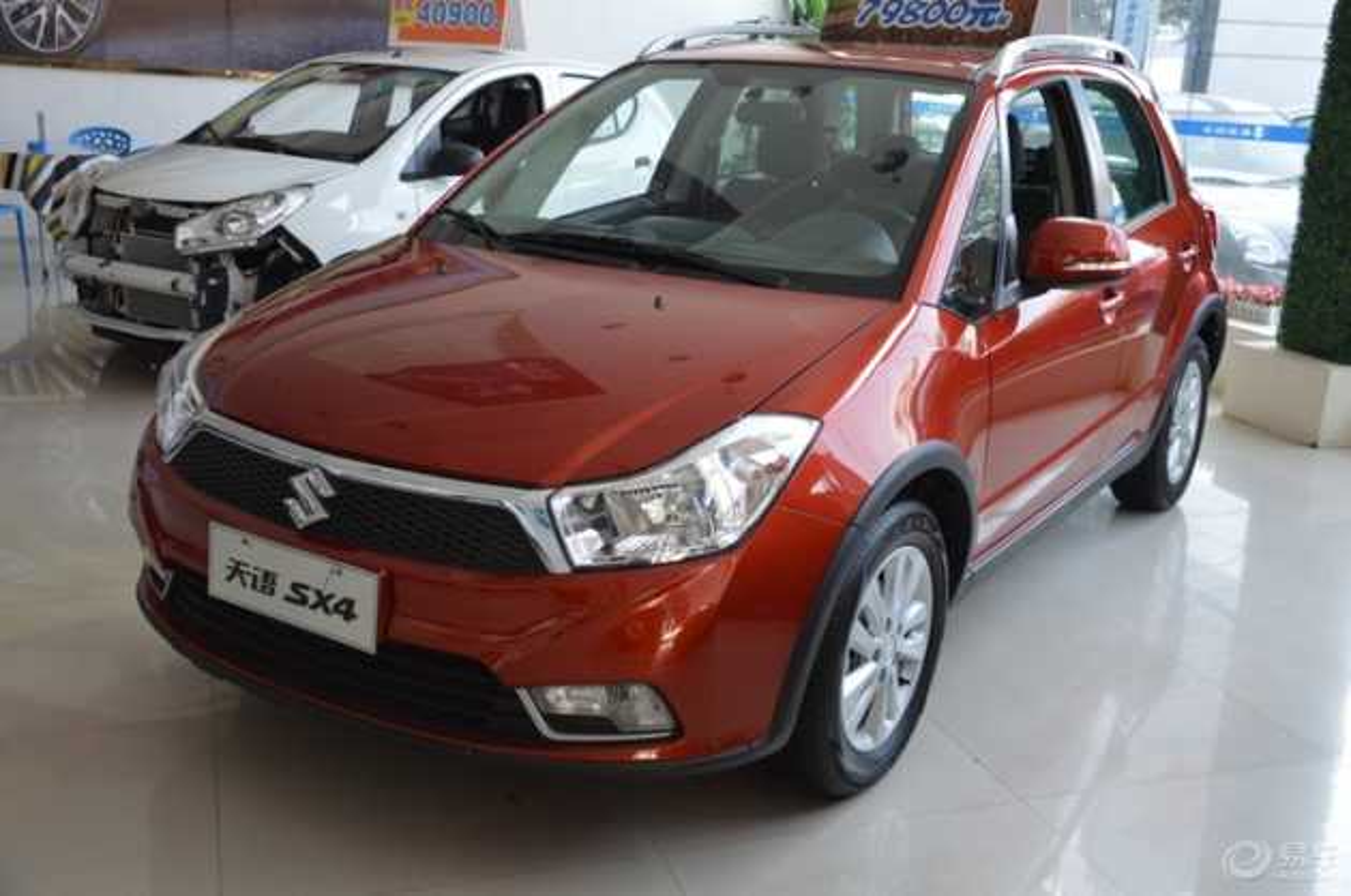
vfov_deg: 35.4
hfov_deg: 51.4
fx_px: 1405
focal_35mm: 38
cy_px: 448
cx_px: 676
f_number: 4.5
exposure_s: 1/80
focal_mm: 25
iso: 400
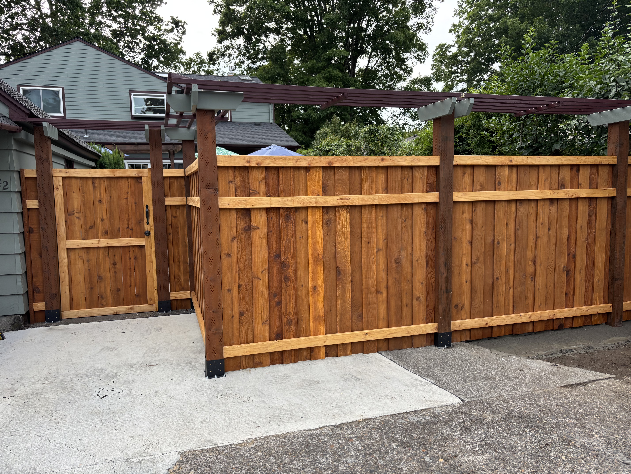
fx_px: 474
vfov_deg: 53.1
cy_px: 237
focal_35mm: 26
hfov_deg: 67.3
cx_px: 316
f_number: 1.6
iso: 50
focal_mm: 5.96
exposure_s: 1/591
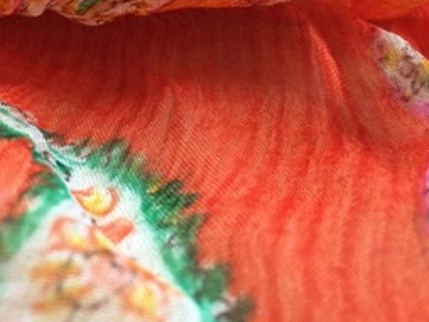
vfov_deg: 24.9
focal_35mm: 57
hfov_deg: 33.1
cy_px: 26
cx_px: 108
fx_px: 707
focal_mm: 4.15
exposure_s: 1/20
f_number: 2.2
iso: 320
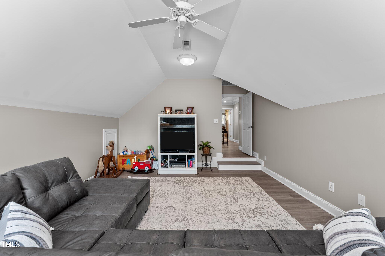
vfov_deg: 81.2
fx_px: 150
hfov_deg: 104.3
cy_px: 128
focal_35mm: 14
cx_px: 192
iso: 400
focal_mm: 14
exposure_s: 1/3
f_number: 8
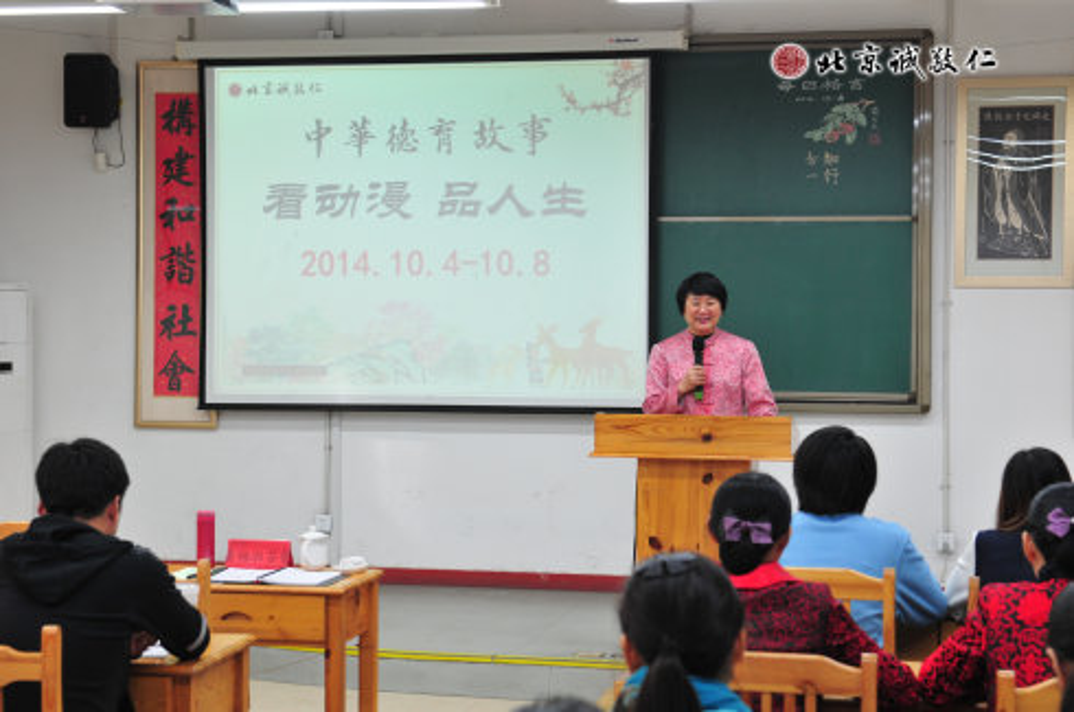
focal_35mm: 66
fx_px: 1966
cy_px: 356
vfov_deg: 20.5
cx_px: 537
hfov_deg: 30.6
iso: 400
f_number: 4
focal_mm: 44
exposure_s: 1/40
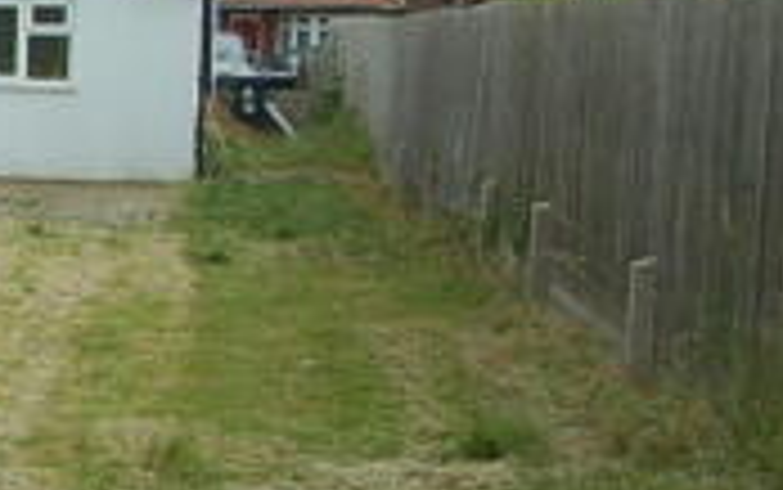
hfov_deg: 17.5
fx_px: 2114
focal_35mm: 99
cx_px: -567
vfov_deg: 13.2
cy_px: 92
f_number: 8
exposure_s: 1/250
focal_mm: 11
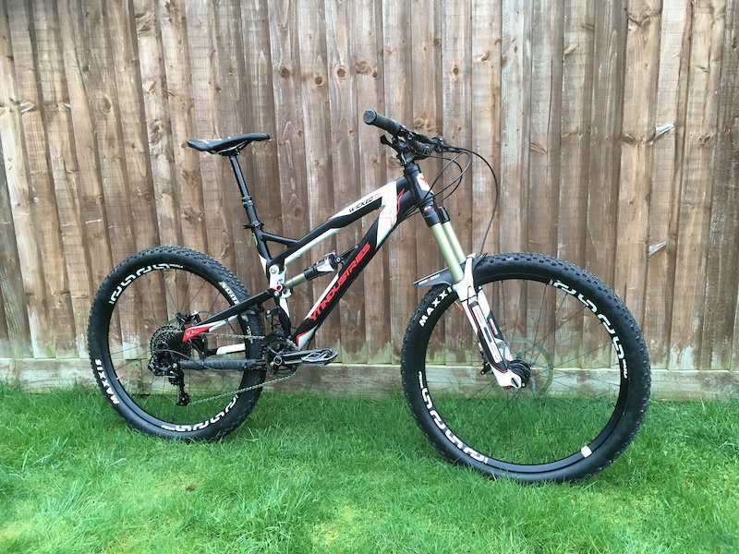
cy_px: 277
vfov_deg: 48.2
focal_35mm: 29
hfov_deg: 61.7
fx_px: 619
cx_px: 370
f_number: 2.2
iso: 32
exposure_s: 1/33
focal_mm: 4.15
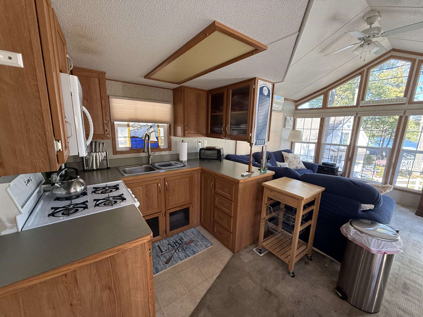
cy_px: 158
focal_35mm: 14
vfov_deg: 85.7
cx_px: 212
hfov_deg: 102.1
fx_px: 171
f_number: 2.2
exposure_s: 1/99
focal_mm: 2.22
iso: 200
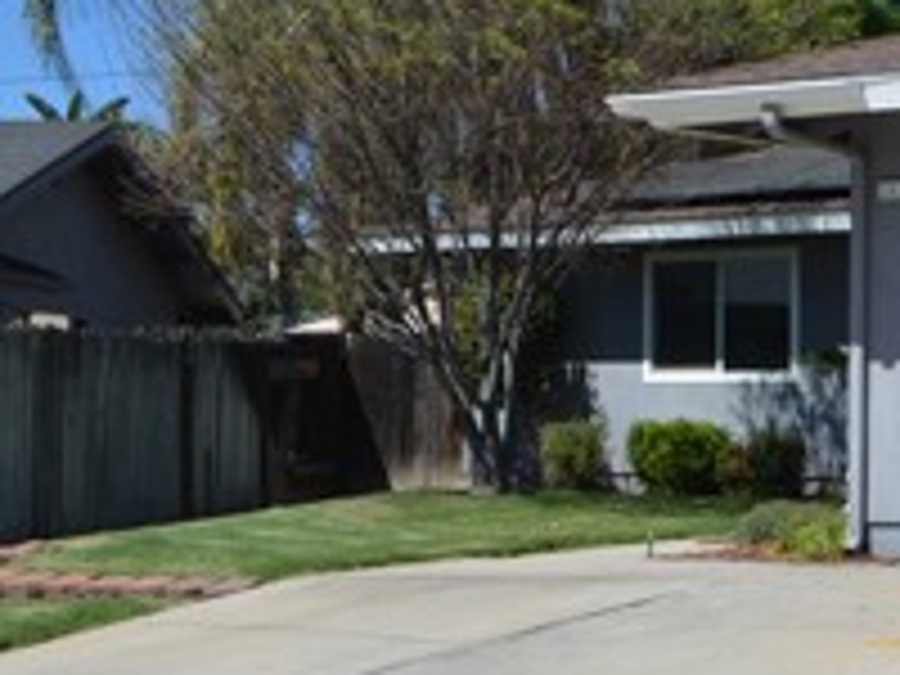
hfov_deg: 21.0
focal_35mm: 83
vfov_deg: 17.8
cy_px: 326
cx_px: 1220
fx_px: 2158
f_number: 8
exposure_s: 1/250
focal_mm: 18
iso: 100
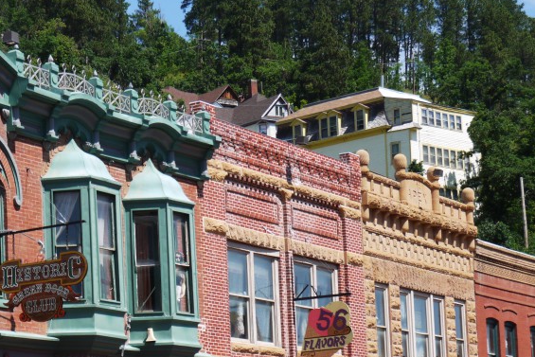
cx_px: 55
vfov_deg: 12.1
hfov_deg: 17.8
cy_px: 311
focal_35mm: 113
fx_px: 1680
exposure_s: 1/250
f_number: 9
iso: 160
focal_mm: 30
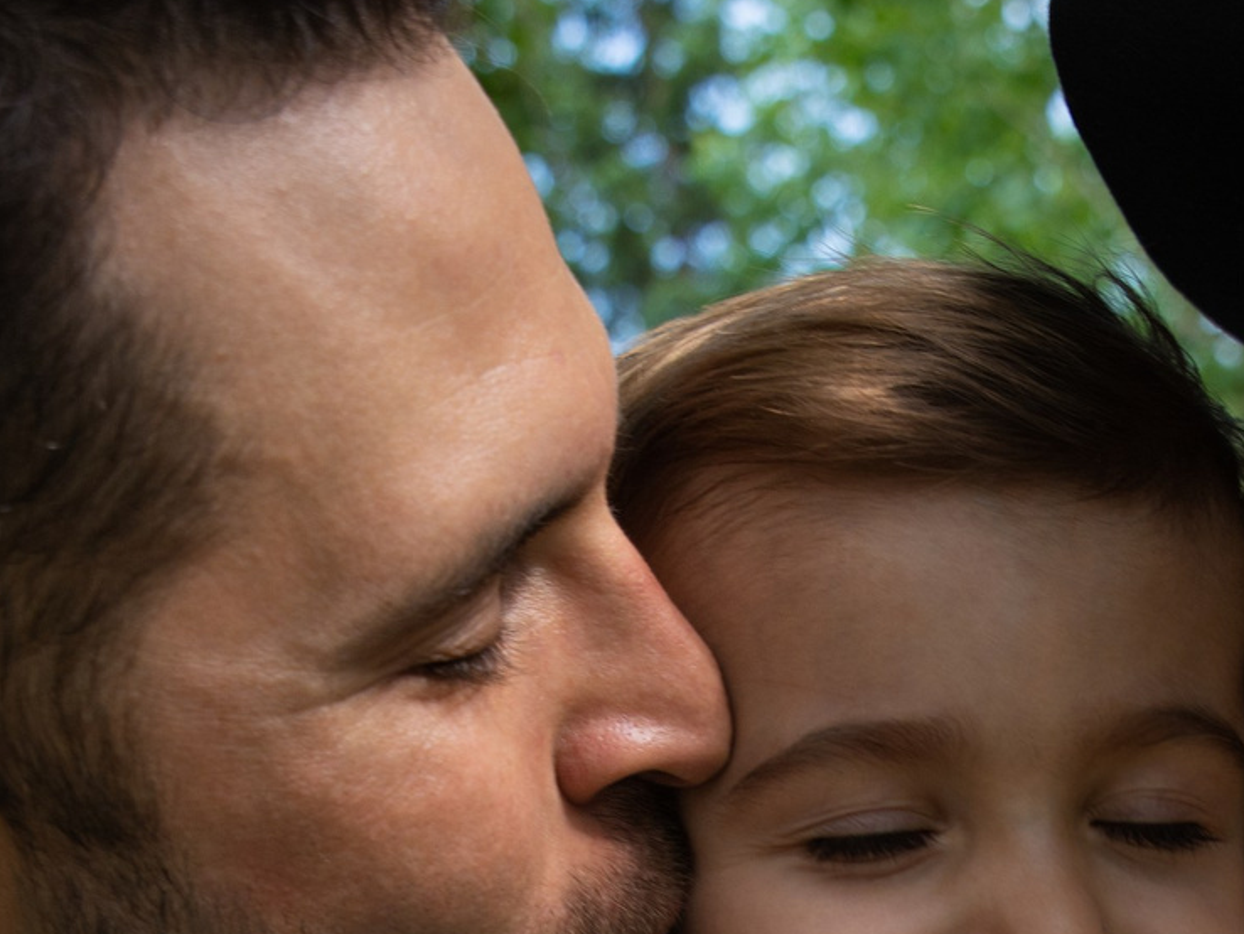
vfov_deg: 16.7
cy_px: 1427
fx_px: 2876
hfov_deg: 24.2
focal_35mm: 80
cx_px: 925
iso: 200
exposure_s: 1/250
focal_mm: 24
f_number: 4.5
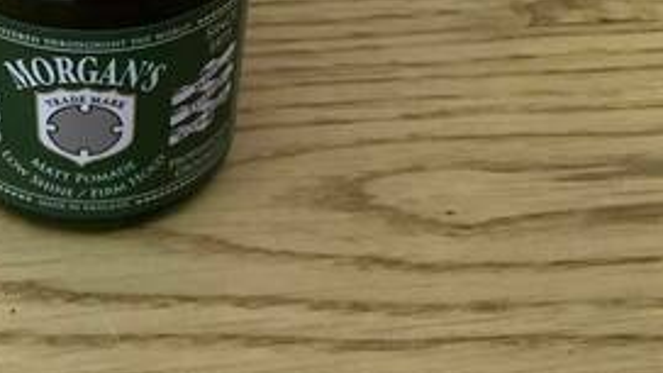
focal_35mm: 62
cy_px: -30
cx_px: 85
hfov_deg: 32.4
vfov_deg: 18.7
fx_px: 1090
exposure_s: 1/25
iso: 640
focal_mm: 3.3
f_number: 2.4
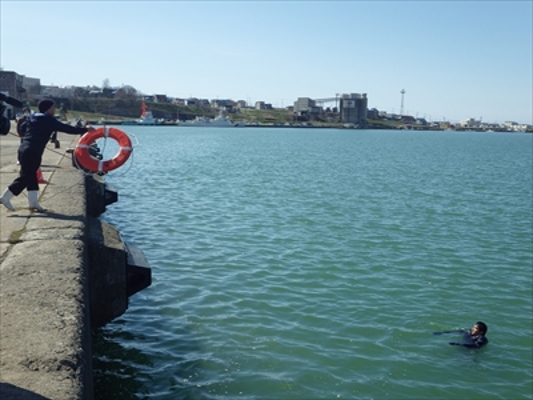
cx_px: 266
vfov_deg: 34.3
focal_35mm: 42
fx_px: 647
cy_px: 200
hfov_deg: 44.8
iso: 125
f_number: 5
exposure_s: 1/640
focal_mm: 7.5
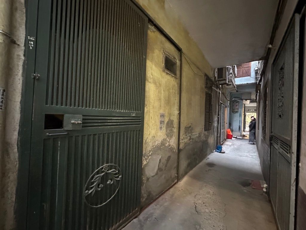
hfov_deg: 102.1
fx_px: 124
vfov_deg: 85.7
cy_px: 115
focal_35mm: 14
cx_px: 153
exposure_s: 1/34
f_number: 2.2
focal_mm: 2.22
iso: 1250
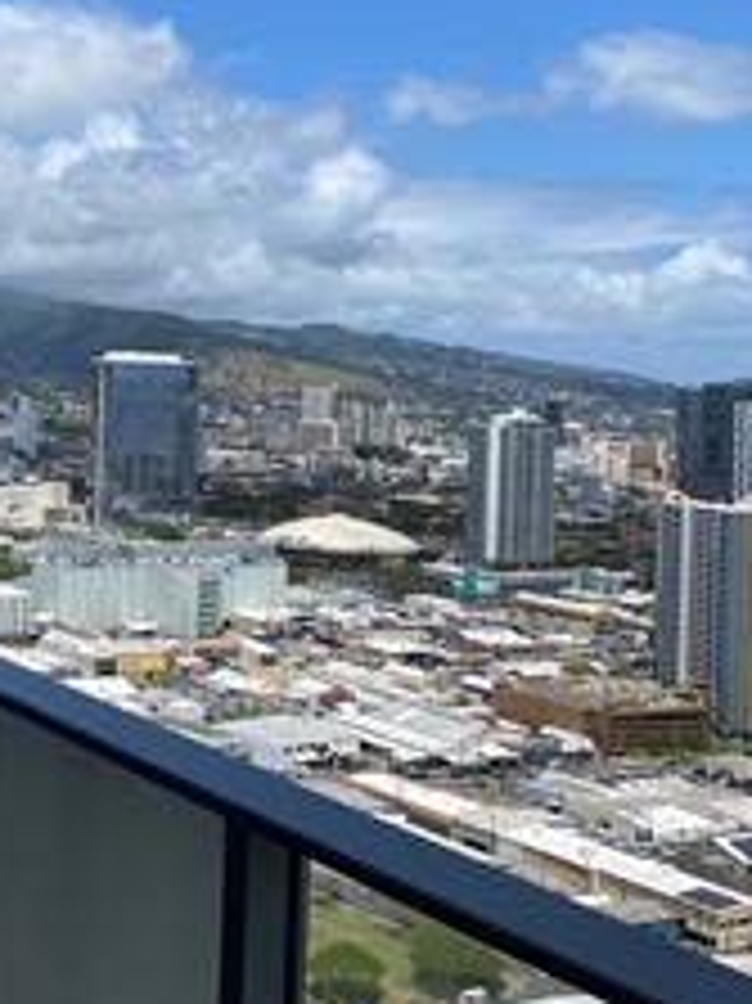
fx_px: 1624
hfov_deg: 24.8
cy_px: 347
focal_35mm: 56
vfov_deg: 34.1
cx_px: -5
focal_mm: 4.25
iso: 32
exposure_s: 1/4274
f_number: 1.8
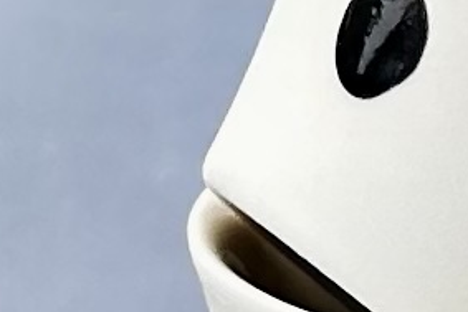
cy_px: 202
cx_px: 854
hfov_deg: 8.9
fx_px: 2874
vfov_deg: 6.2
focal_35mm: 221
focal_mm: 5.7
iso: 50
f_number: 1.5
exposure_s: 1/1029
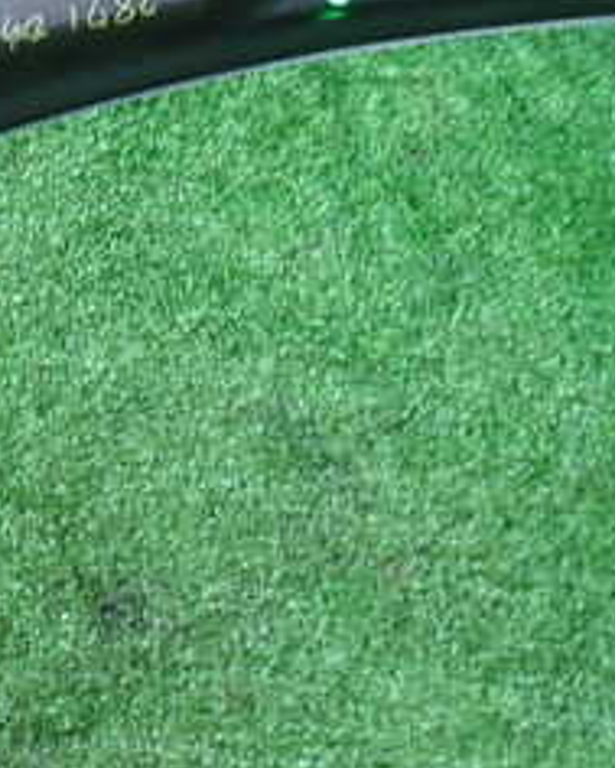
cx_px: -312
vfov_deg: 30.3
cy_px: 257
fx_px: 1410
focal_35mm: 62
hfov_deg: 20.8
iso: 200
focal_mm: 4.5
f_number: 2
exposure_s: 1/40
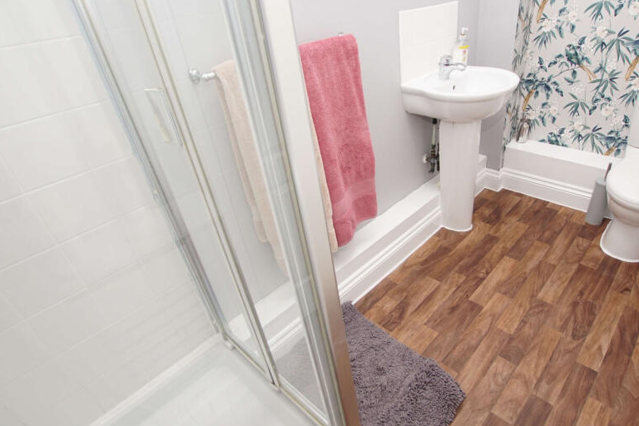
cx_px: 370
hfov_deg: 83.3
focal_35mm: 20
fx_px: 355
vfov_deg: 61.9
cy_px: 216
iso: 320
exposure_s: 1/60
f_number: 3.5
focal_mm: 10
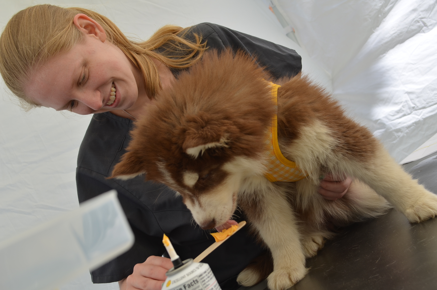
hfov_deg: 41.2
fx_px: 581
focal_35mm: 48
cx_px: 218
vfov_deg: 28.0
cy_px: 145
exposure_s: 1/125
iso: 100
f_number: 7.1
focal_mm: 32
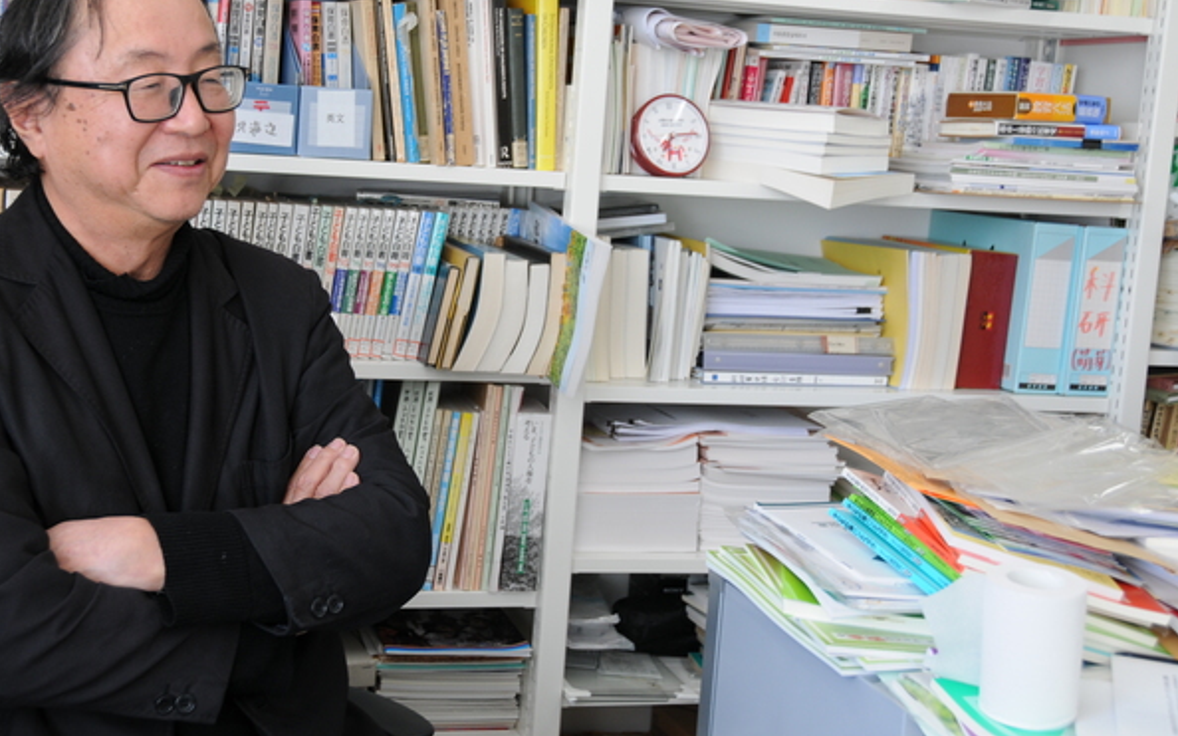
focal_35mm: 53
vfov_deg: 24.4
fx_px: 1701
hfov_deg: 38.0
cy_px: 299
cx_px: 468
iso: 250
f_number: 4.5
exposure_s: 1/80
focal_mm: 28
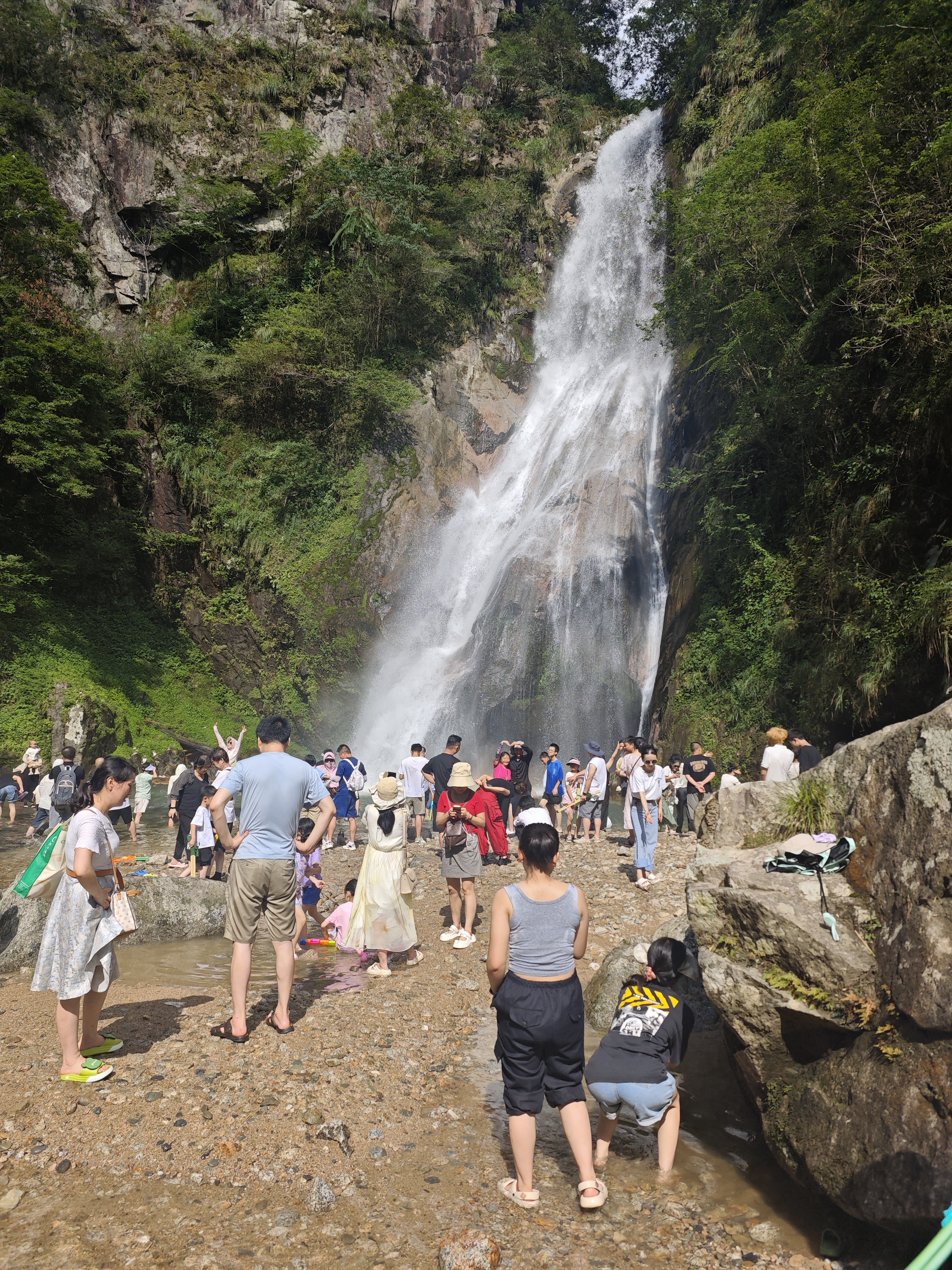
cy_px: 635
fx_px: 843
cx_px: 476
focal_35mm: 23
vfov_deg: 73.9
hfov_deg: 58.9
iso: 50
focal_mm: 6.55
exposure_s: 1/3065
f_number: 1.6
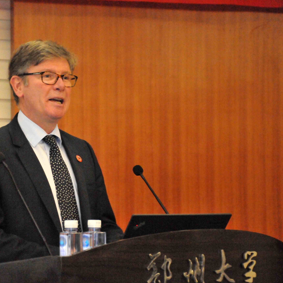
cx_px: 80
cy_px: 143
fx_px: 1082
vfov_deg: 14.9
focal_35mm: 117
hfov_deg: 14.9
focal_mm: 60
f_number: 5
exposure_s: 1/250
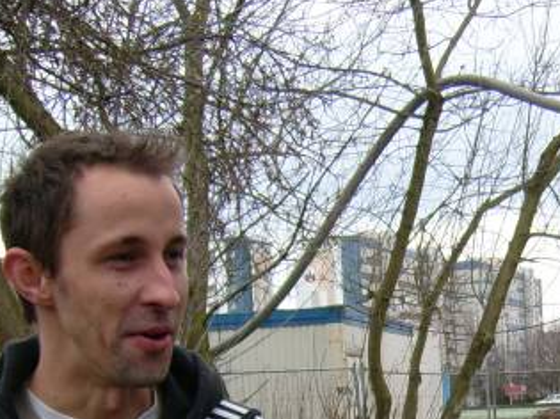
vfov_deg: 16.2
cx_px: 528
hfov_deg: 21.4
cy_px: 440
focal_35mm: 89
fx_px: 1439
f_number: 2.8
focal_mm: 5.95
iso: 50
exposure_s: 1/385
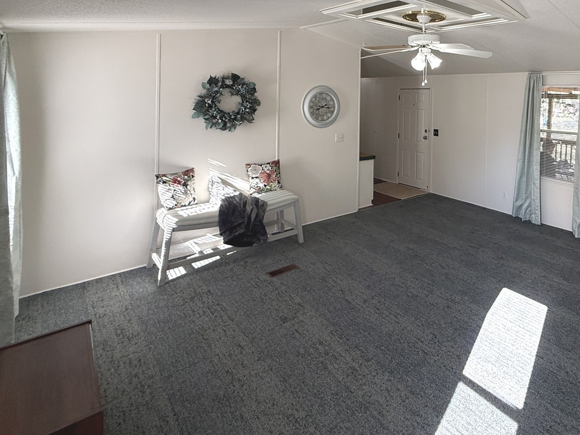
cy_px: 100
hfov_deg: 71.7
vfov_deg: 57.4
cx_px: 427
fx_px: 369
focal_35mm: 22
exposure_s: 1/99
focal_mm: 2.22
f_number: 2.2
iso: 125
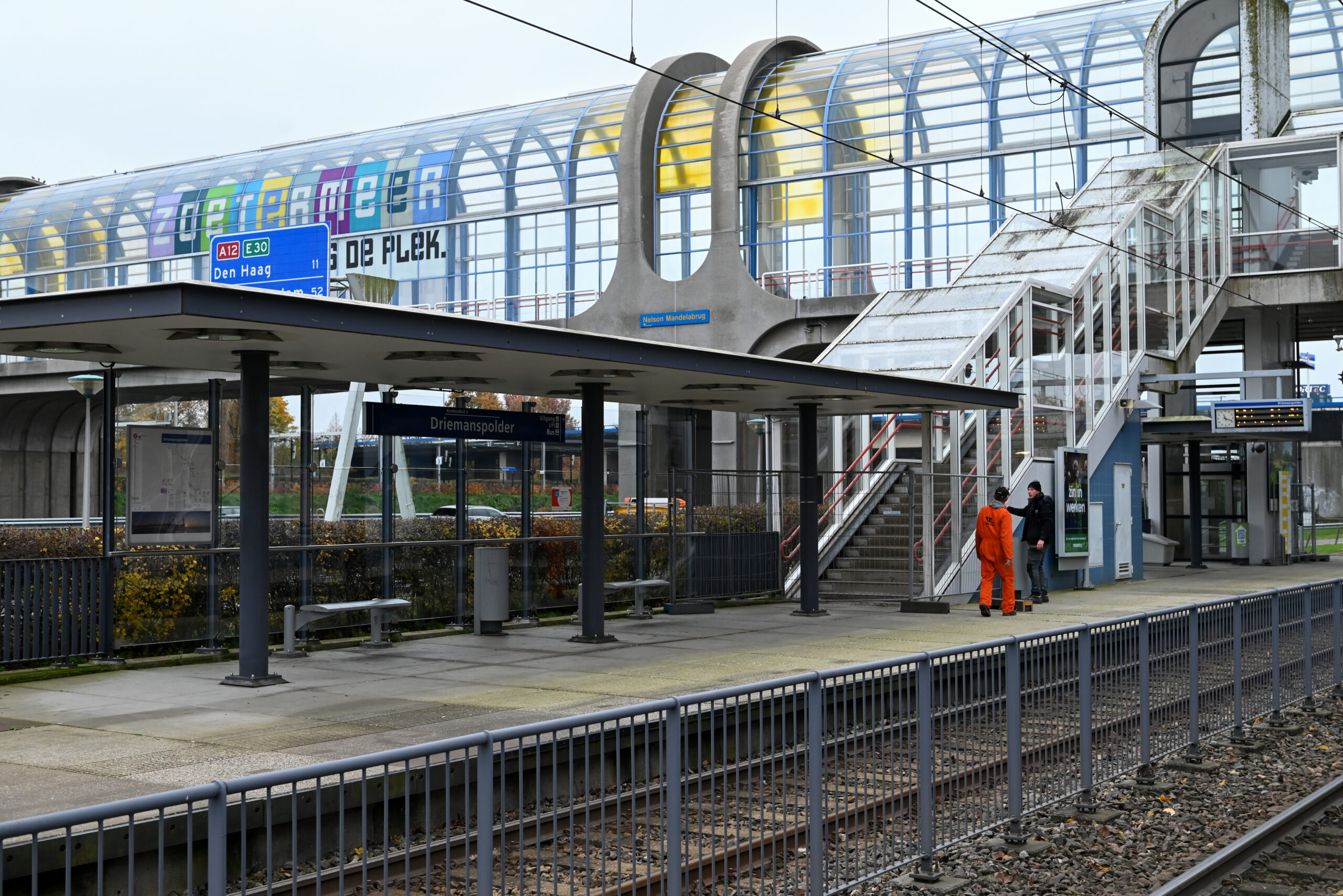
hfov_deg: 43.6
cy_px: 448
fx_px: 1679
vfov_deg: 29.9
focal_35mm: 45
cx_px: 672
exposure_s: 1/160
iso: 1000
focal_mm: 45
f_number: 6.3
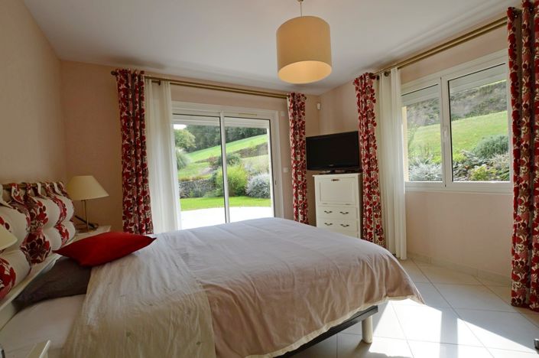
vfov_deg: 77.2
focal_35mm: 15
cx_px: 270
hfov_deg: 100.5
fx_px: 224
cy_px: 179
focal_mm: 10
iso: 200
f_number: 5.6
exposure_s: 1/125
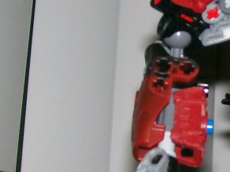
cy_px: 78
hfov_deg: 12.0
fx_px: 1050
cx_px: 325
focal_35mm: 158
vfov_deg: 9.4
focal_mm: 7.6
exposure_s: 1/73.1
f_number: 3
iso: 80
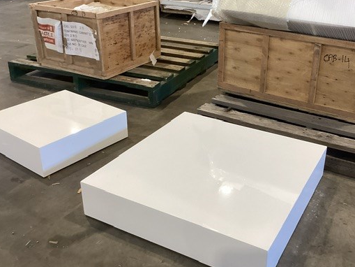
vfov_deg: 36.8
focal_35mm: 39
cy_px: 116
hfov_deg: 47.6
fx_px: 400
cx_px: 214
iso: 160
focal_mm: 3.3
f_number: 2.4
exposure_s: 1/50
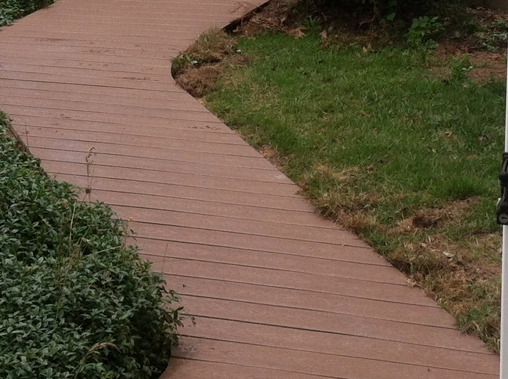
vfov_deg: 13.4
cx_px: 354
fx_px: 1612
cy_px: 99
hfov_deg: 17.8
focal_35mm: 110
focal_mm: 3.85
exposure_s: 1/682
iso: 80
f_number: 2.8
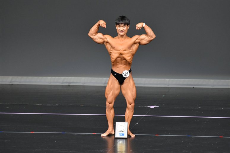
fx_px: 2012
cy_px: 76
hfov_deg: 6.5
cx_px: 115
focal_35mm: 315
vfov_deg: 4.4
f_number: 5.6
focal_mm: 210
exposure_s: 1/400
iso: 5000
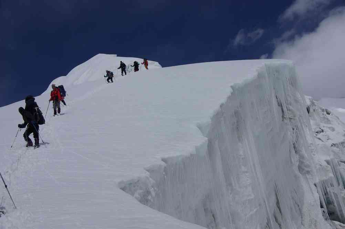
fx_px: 501
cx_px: 172
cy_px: 114
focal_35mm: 52
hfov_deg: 38.0
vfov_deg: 25.8
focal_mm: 34.9
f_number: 9.5
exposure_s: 1/1000
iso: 100
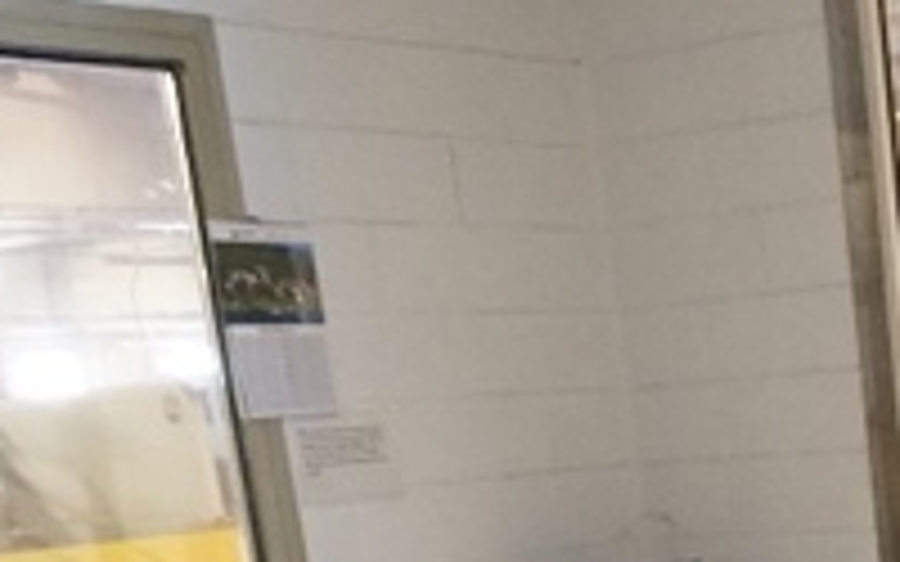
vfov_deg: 13.2
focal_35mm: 88
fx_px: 2158
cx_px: 1156
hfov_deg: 21.4
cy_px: 1061
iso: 3200
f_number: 3.5
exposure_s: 1/40
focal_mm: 16
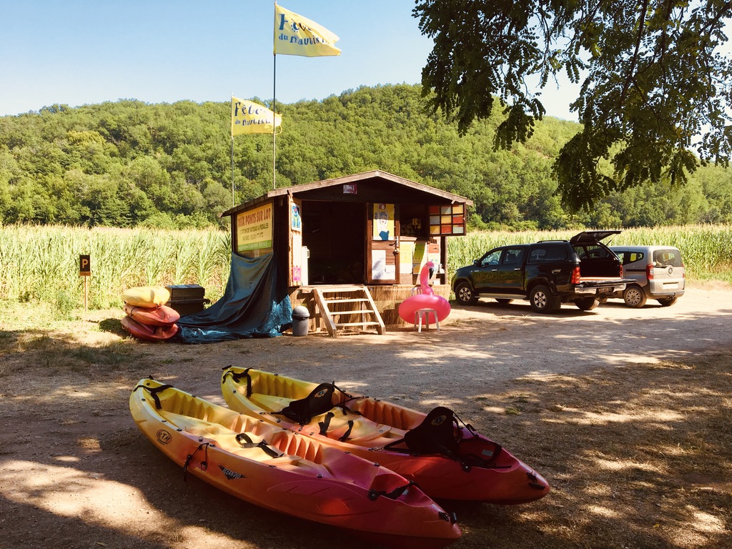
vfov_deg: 48.2
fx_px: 613
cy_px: 274
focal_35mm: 29
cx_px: 366
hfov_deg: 61.7
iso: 25
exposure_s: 1/761
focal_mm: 4.15
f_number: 2.2
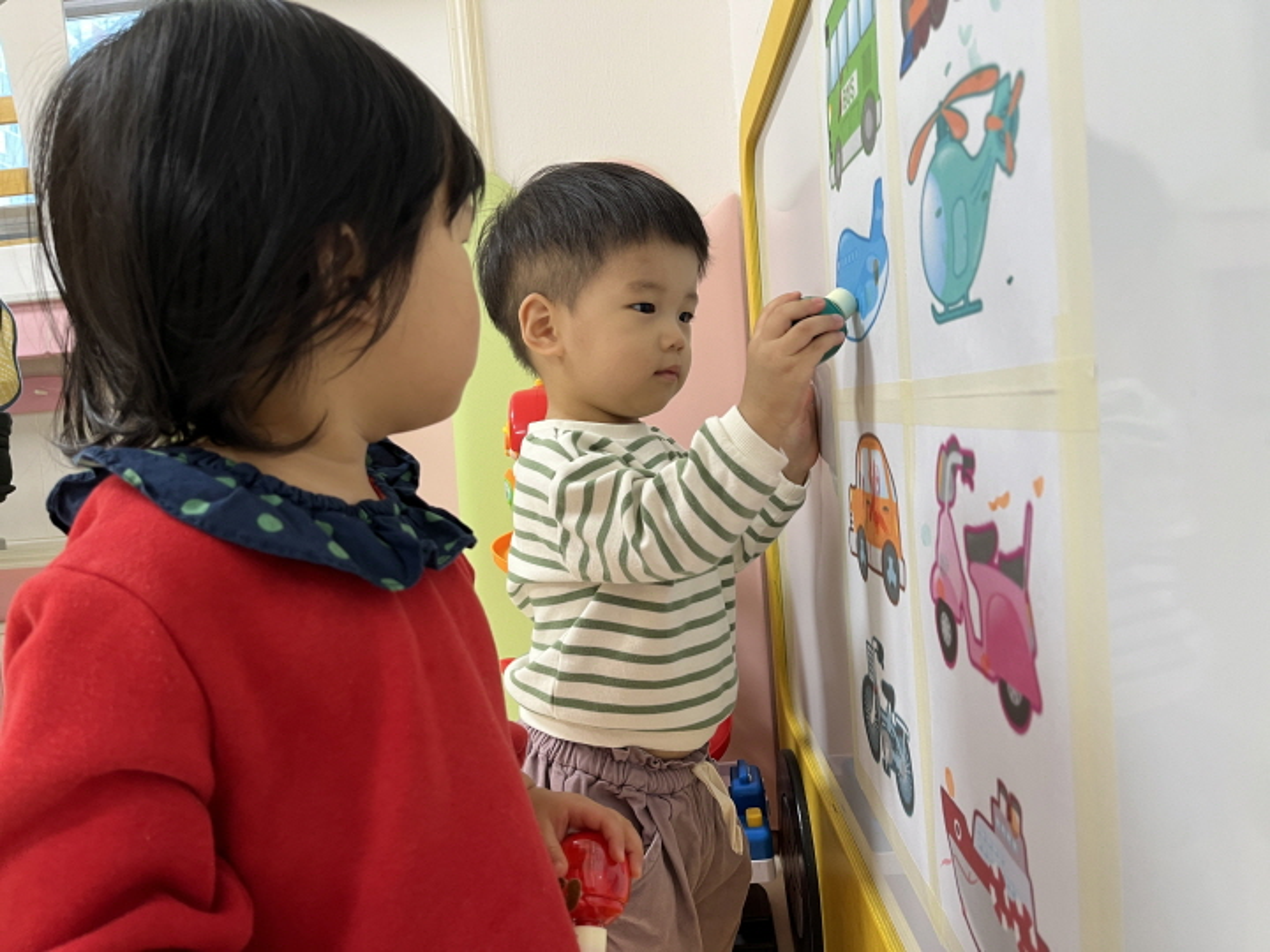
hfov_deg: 67.3
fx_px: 954
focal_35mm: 26
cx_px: 635
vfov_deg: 53.1
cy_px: 476
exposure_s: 1/60
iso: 80
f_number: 1.6
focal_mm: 5.1
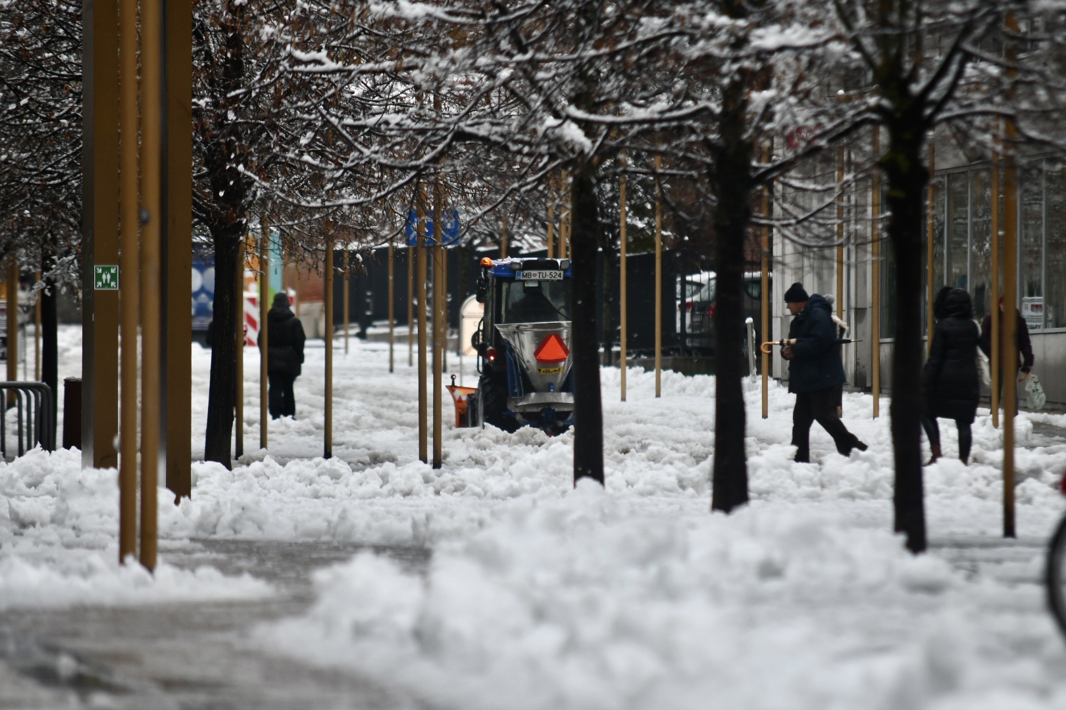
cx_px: 533
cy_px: 355
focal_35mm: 300
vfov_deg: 4.6
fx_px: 8883
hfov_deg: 6.9
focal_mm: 200
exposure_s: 1/1000
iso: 450
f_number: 2.8
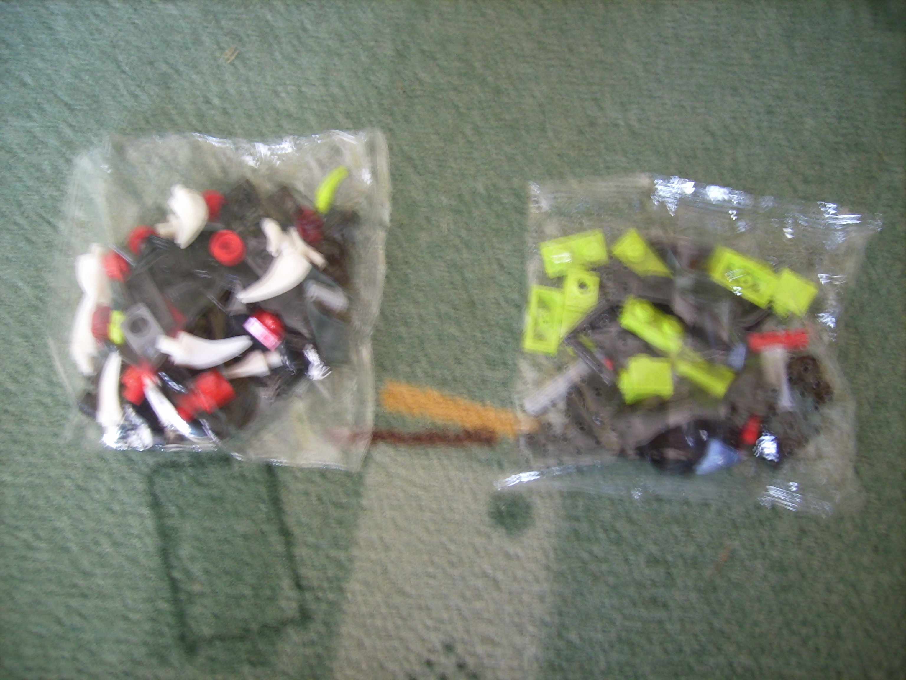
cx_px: 453
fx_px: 838
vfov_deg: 44.2
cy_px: 340
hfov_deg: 56.8
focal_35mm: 32
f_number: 2.8
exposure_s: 1/2
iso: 50
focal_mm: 5.99
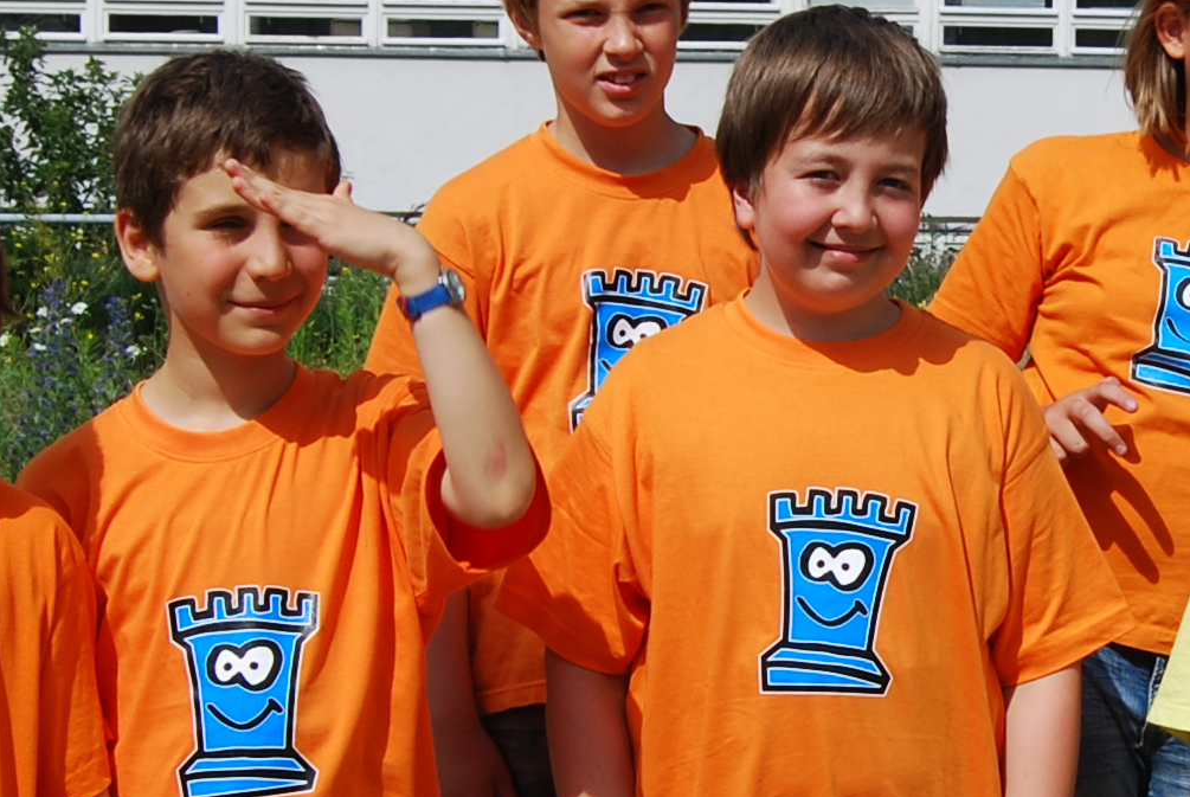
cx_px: 1002
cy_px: 490
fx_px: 3442
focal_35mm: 104
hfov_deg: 19.4
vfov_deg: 13.2
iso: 100
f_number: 9
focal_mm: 18
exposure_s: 1/320
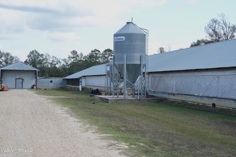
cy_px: 78
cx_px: 118
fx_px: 380
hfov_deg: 34.5
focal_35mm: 58
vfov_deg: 23.4
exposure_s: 1/250
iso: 400
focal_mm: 58
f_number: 9
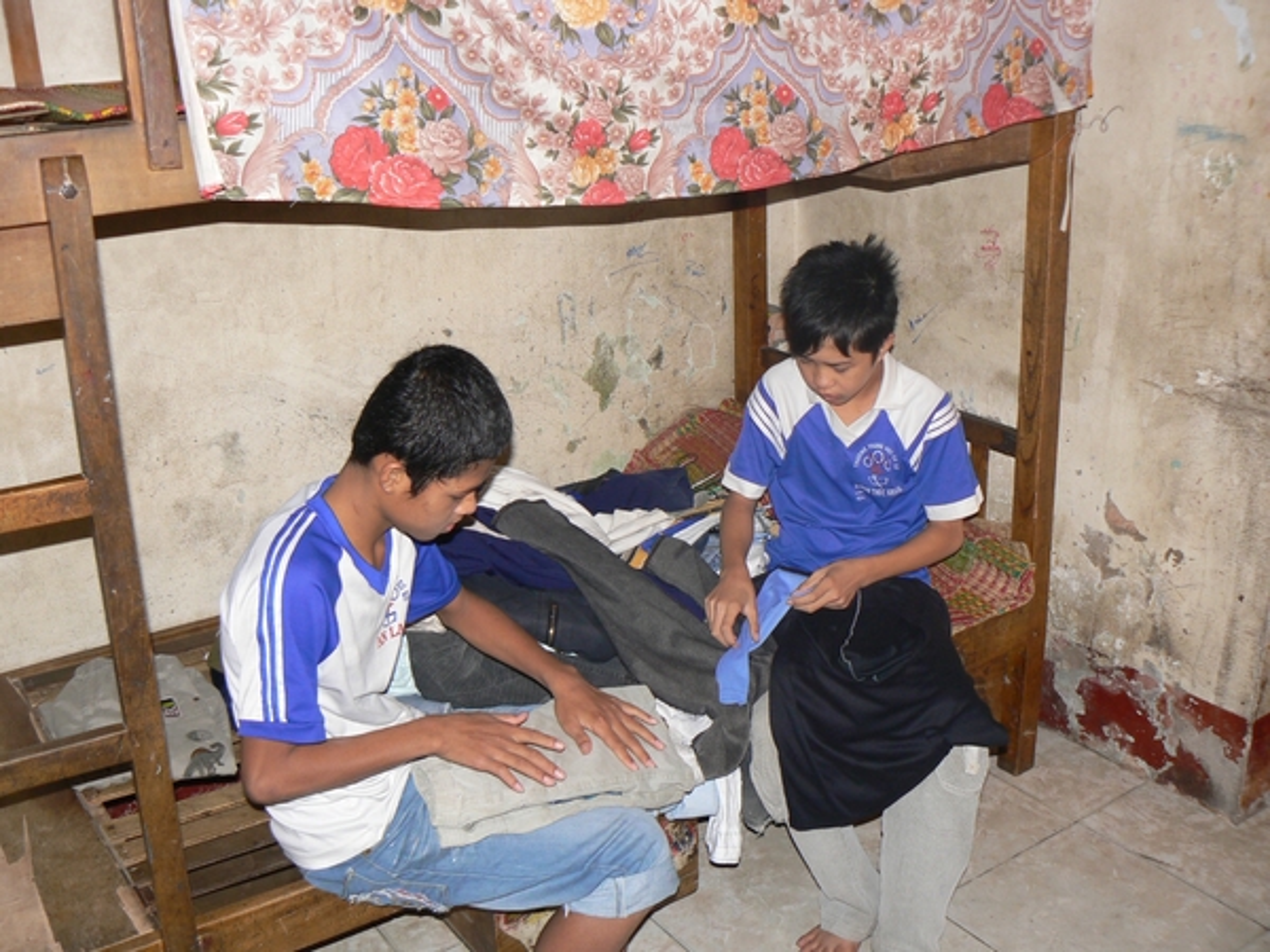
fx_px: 1321
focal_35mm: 36
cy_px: 476
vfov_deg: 39.7
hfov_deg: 51.4
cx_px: 635
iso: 100
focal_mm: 6
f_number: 2.8
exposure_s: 1/30
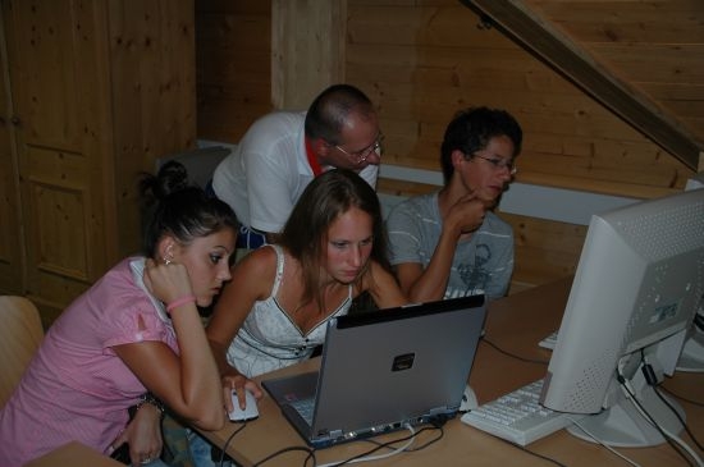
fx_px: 762
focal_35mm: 39
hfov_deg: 49.6
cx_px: 352
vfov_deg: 34.1
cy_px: 234
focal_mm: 26
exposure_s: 1/60
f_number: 4
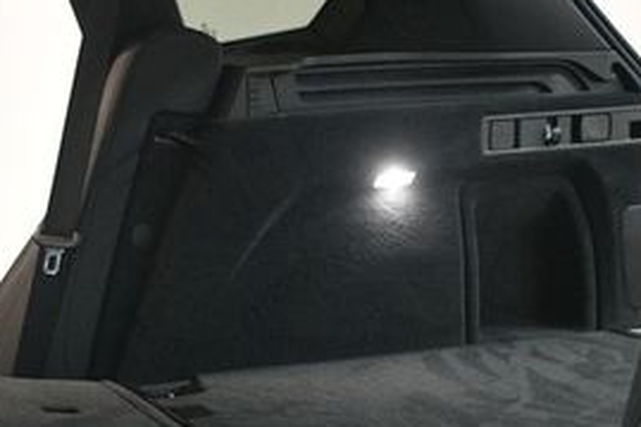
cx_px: 326
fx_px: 1441
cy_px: 448
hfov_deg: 25.1
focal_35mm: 81
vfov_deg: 16.4
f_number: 3.8
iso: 3200
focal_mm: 23
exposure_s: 1/80
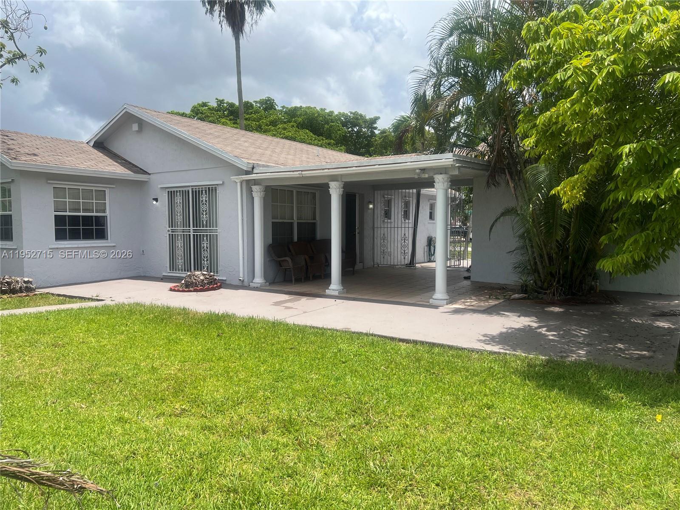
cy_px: 255
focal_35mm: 26
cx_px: 340
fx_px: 511
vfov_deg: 53.1
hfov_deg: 67.3
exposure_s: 1/4630
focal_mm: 5.7
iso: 50
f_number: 1.5
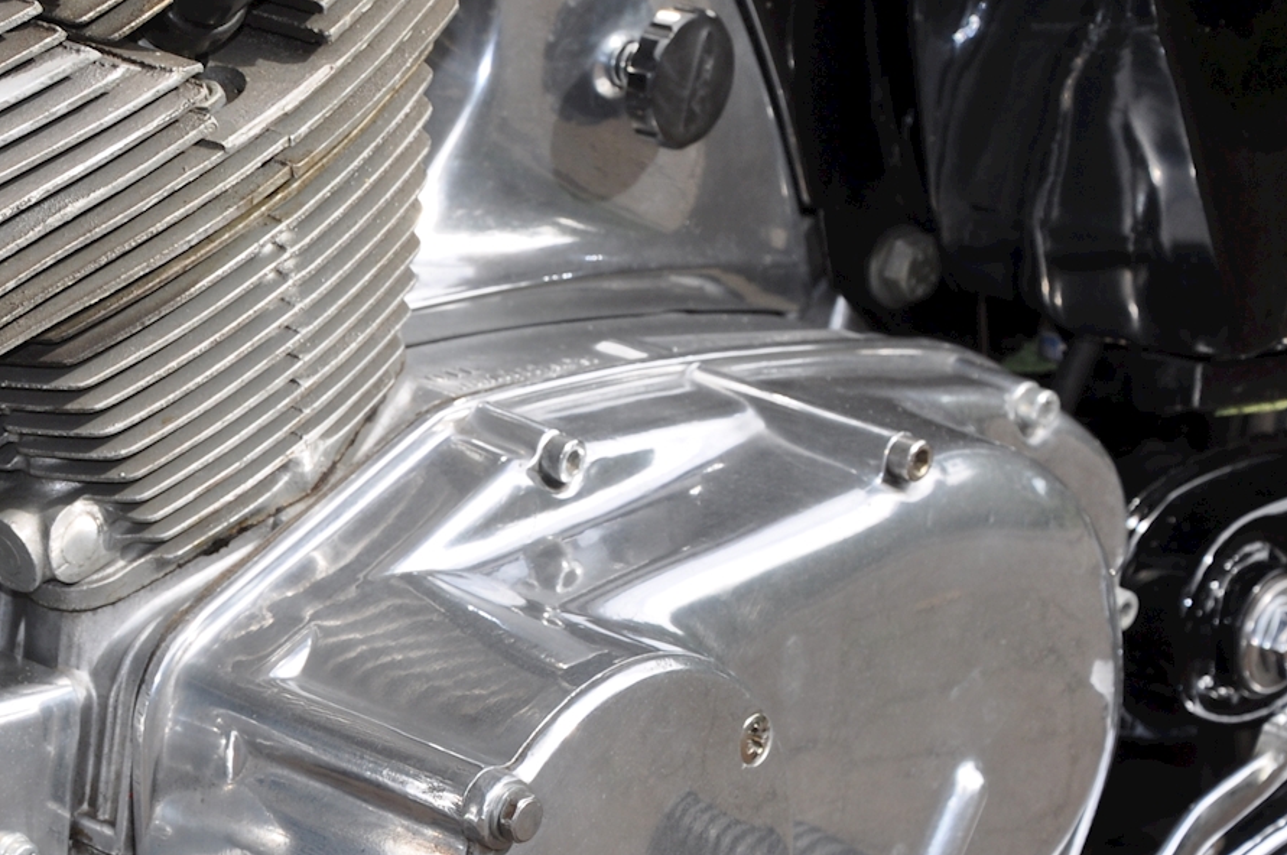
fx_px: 5999
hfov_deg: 12.1
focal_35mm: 168
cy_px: 399
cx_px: -95
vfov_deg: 8.2
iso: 200
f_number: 9
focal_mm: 52
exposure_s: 1/200
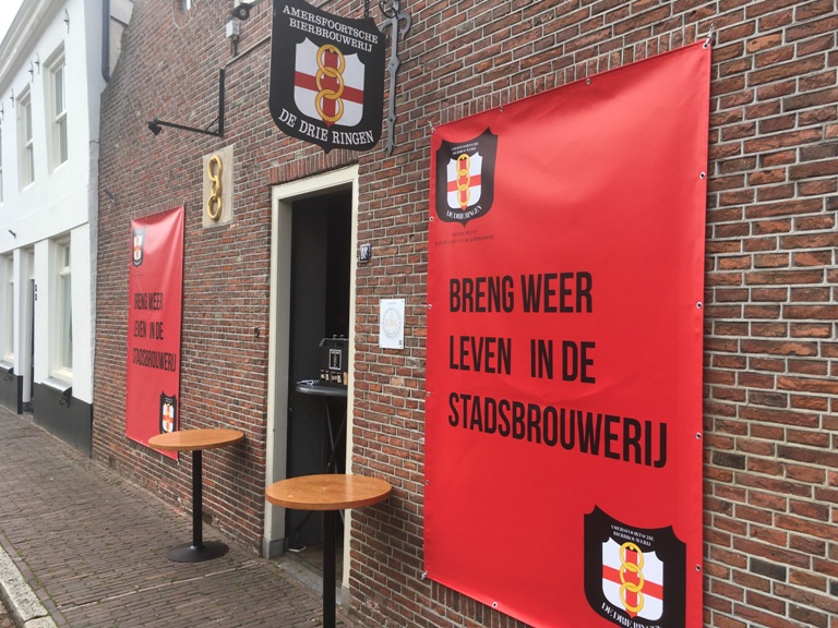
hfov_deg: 61.7
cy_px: 314
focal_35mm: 29
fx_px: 702
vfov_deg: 48.2
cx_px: 419
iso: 25
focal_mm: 4.15
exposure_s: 1/527
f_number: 2.2
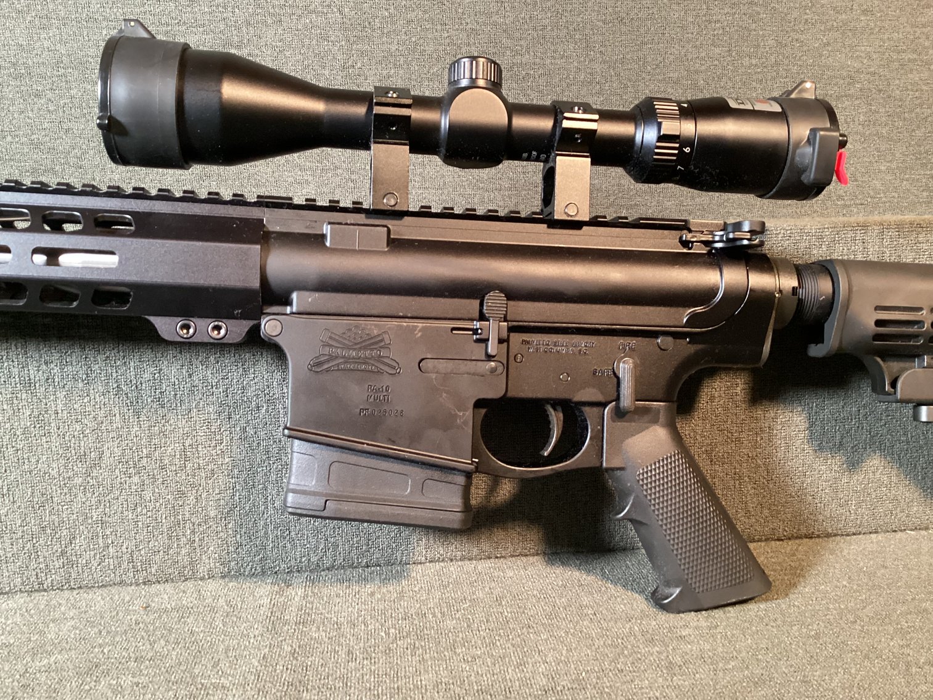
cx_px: 466
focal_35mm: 31
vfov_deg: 45.4
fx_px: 836
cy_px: 350
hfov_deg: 58.3
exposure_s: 1/25
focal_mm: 3.3
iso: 400
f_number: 2.4
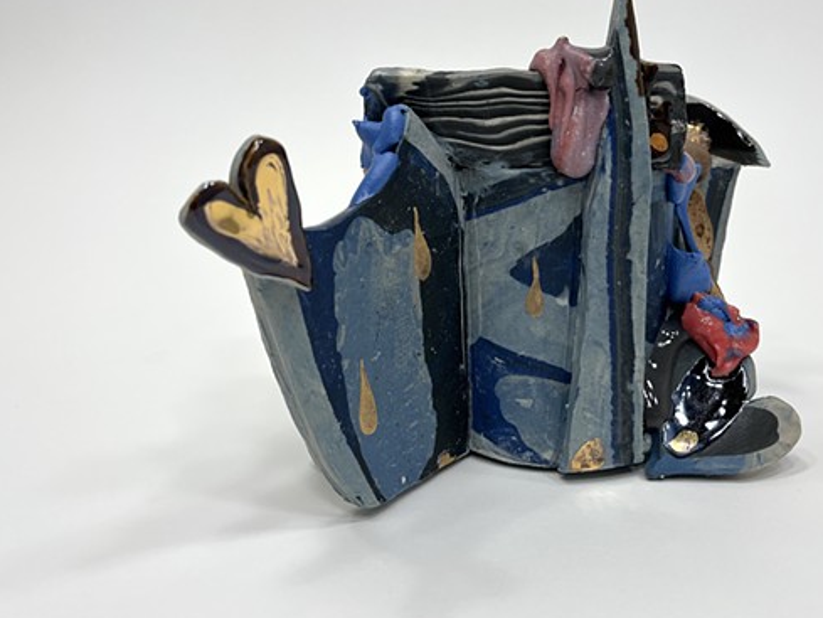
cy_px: 249
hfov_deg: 53.9
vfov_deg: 41.6
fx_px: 809
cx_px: 441
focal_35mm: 34
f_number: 1.6
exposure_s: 1/465
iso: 50
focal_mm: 5.1
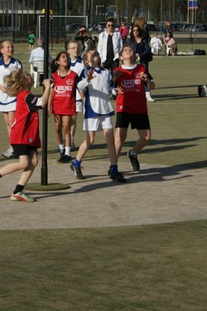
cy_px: 82
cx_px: 83
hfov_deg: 13.2
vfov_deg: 19.6
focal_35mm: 104
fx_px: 895
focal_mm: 45
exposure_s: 1/320
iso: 200
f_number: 16
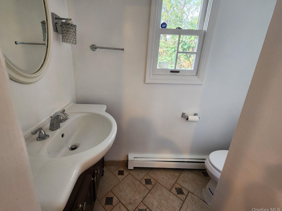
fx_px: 114
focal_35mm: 14
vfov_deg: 85.6
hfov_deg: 101.9
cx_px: 130
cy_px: 100
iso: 200
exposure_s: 1/60
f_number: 2.2
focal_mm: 2.2
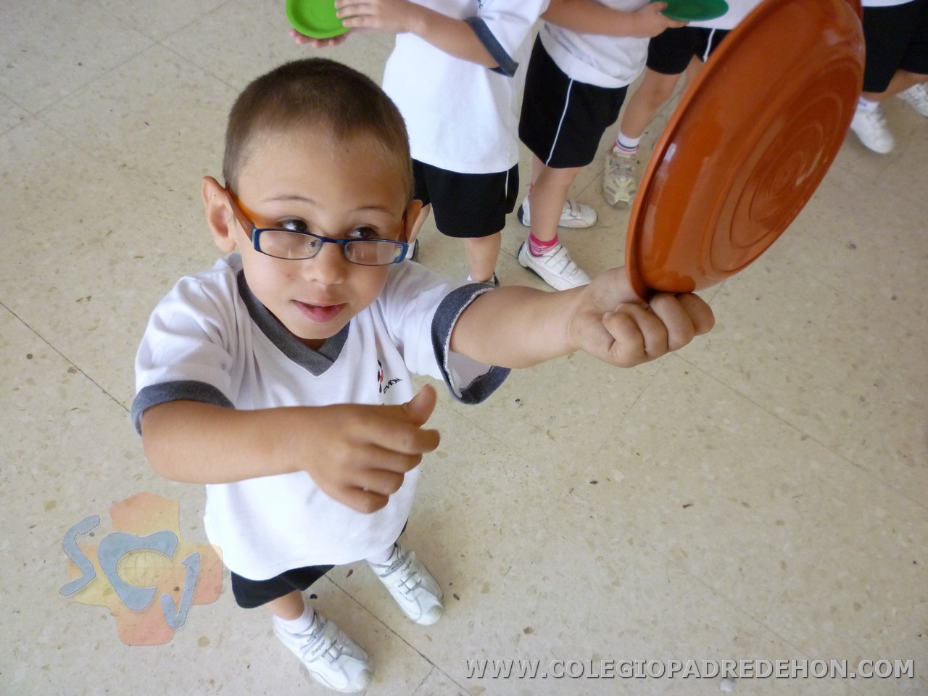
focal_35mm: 29
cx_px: 464
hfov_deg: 61.7
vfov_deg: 48.2
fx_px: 777
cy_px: 348
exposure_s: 1/125
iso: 400
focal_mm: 5.2
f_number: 3.3
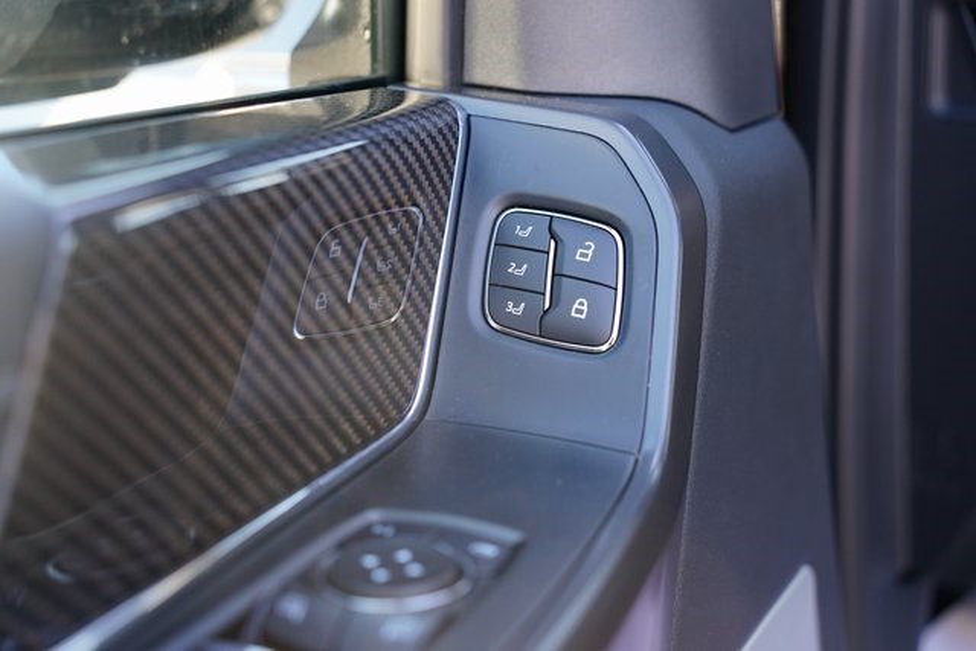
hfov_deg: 36.2
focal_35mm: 55
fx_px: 1491
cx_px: 488
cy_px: 326
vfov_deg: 24.6
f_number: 4
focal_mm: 55
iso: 640
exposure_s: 1/160
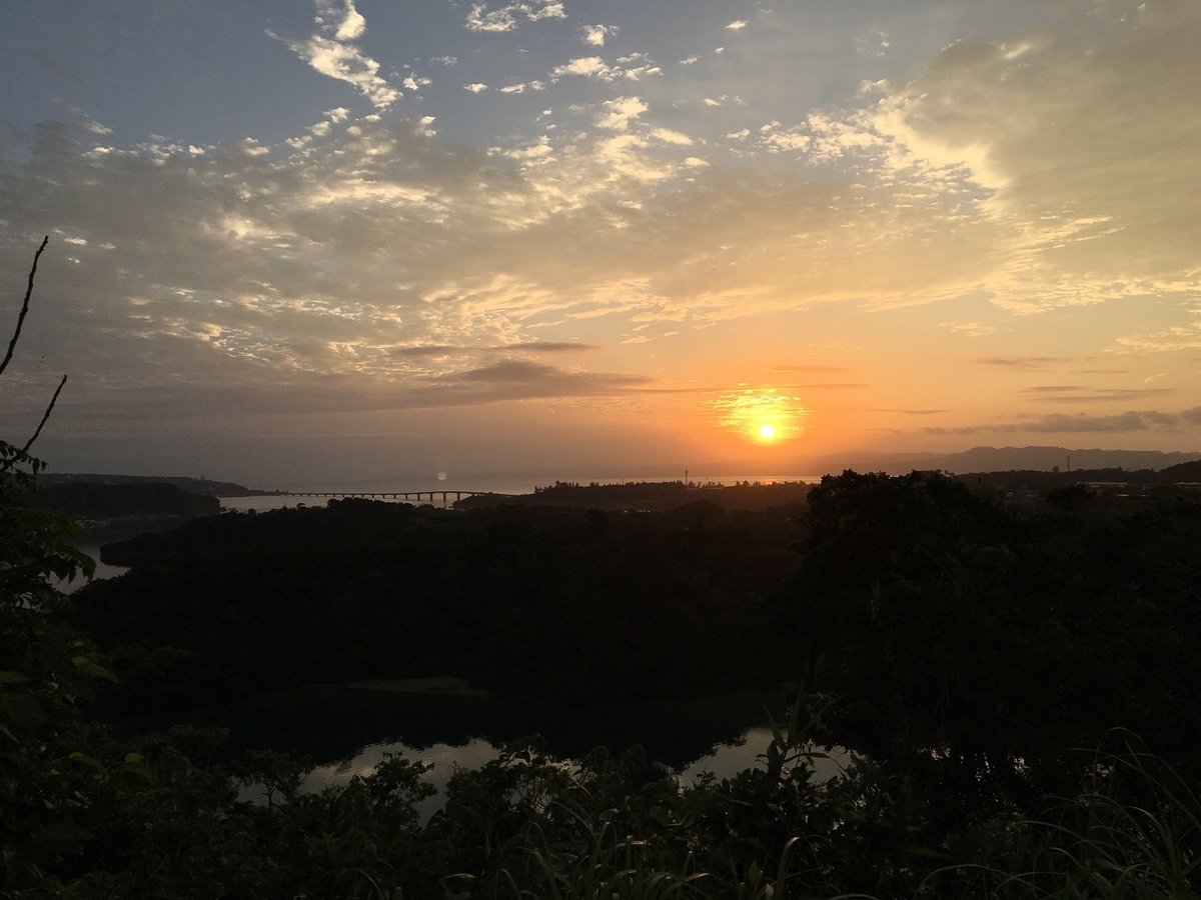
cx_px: 600
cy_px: 450
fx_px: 1006
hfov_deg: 61.7
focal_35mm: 29
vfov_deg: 48.2
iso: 25
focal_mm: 4.15
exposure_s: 1/1923
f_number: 2.2
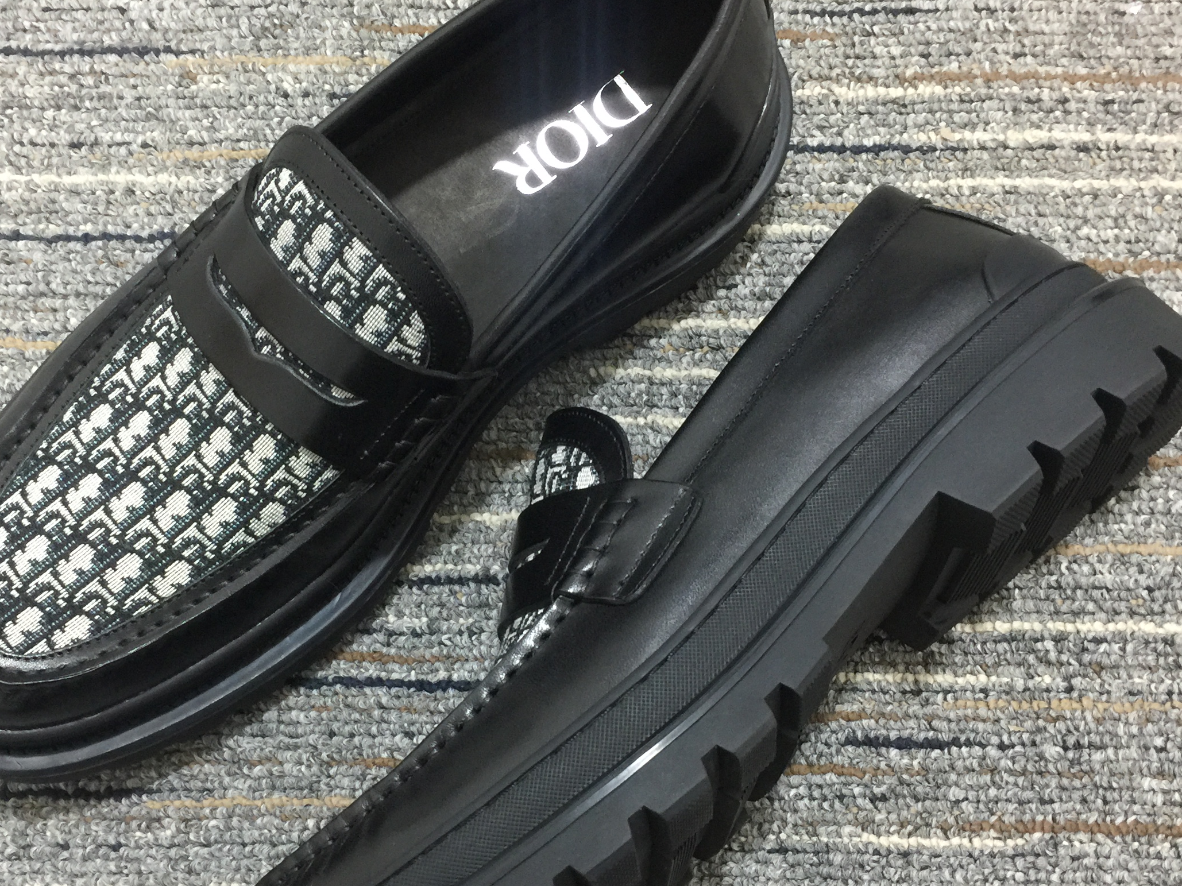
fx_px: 1571
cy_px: 508
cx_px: 518
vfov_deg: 31.5
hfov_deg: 41.2
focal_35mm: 46
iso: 100
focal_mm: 4.15
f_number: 2.2
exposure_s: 1/10
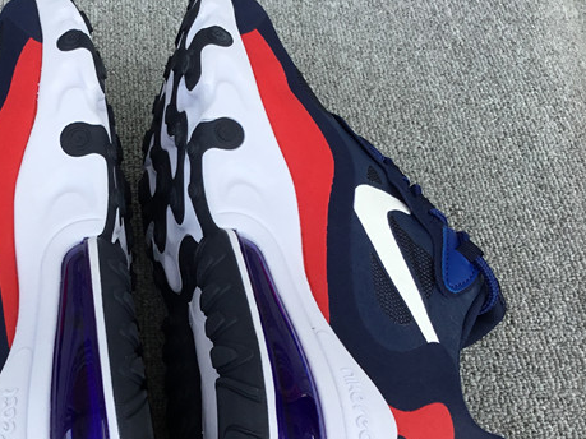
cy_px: 269
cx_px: 124
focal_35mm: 54
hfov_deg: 34.5
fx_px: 914
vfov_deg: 26.9
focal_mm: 3.3
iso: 25
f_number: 2.4
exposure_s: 1/331
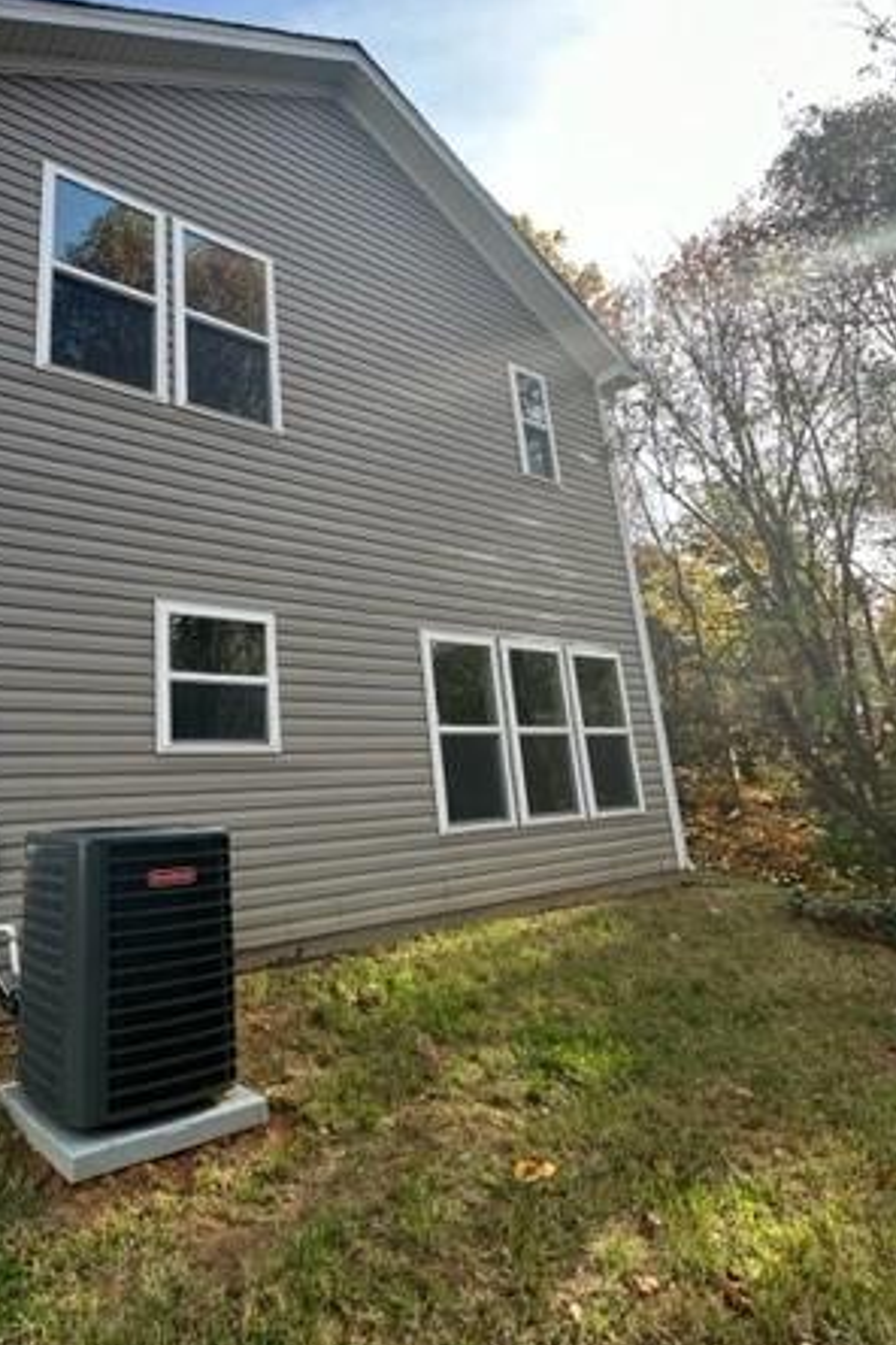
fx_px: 784
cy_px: 570
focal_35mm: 21
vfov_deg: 80.6
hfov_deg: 56.5
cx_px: 221
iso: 40
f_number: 2.2
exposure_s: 1/353
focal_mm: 2.22
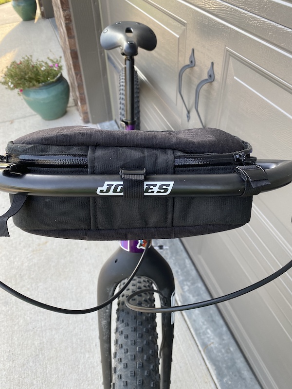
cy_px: 194
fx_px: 292
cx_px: 146
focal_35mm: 26
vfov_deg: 67.3
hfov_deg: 53.1
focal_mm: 4.25
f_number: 1.8
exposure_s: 1/121
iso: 40
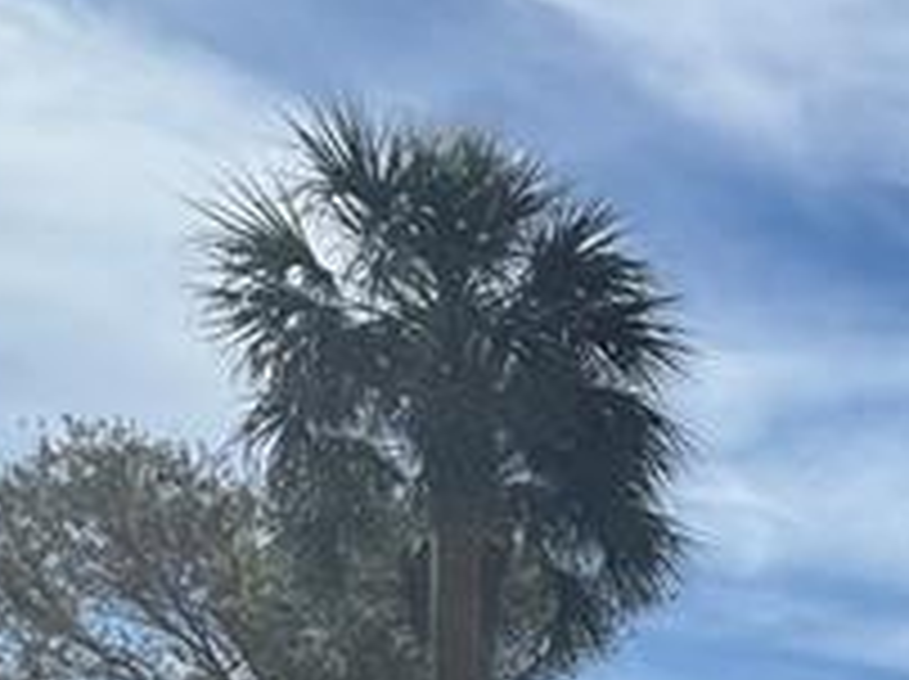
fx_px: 1862
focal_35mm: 71
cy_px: 1063
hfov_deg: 19.8
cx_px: 1656
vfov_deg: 18.1
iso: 50
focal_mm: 2.22
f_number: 2.2
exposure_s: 1/3906
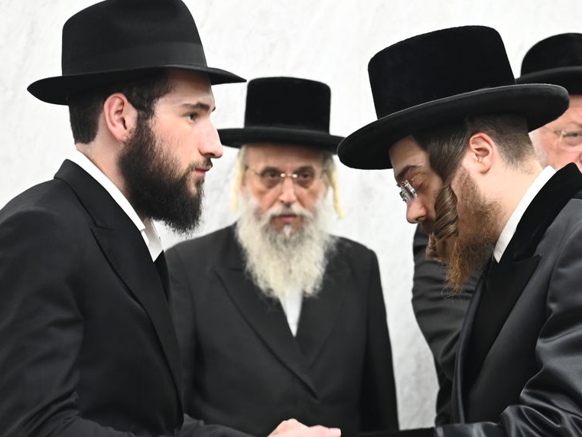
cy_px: 242
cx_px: 343
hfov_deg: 19.8
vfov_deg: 14.9
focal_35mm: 99
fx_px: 1665
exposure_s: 1/160
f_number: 4
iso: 2000
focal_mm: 56
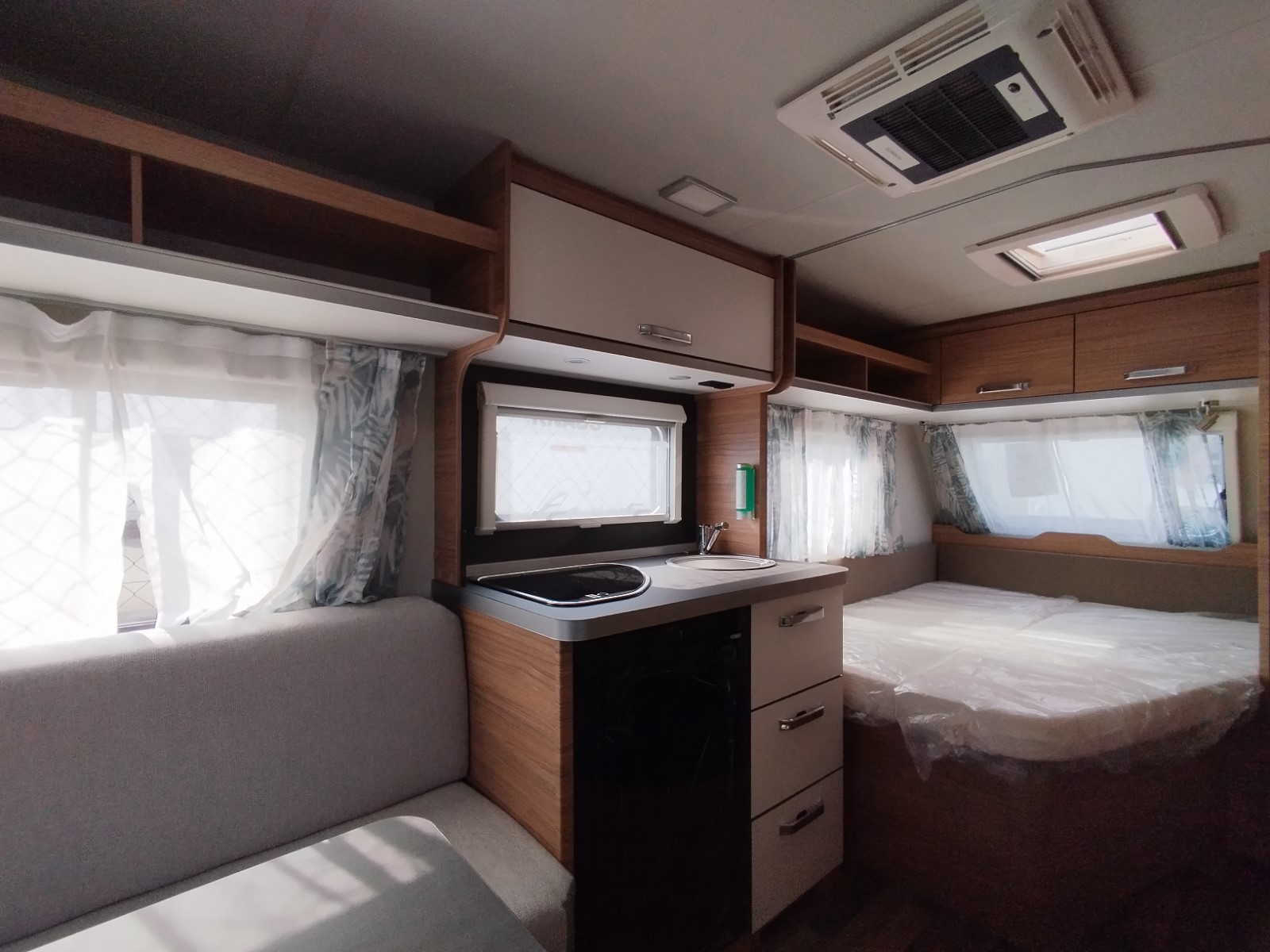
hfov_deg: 94.5
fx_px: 587
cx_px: 635
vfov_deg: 78.1
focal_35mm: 16
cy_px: 476
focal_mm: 1.65
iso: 50
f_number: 2.2
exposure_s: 1/354
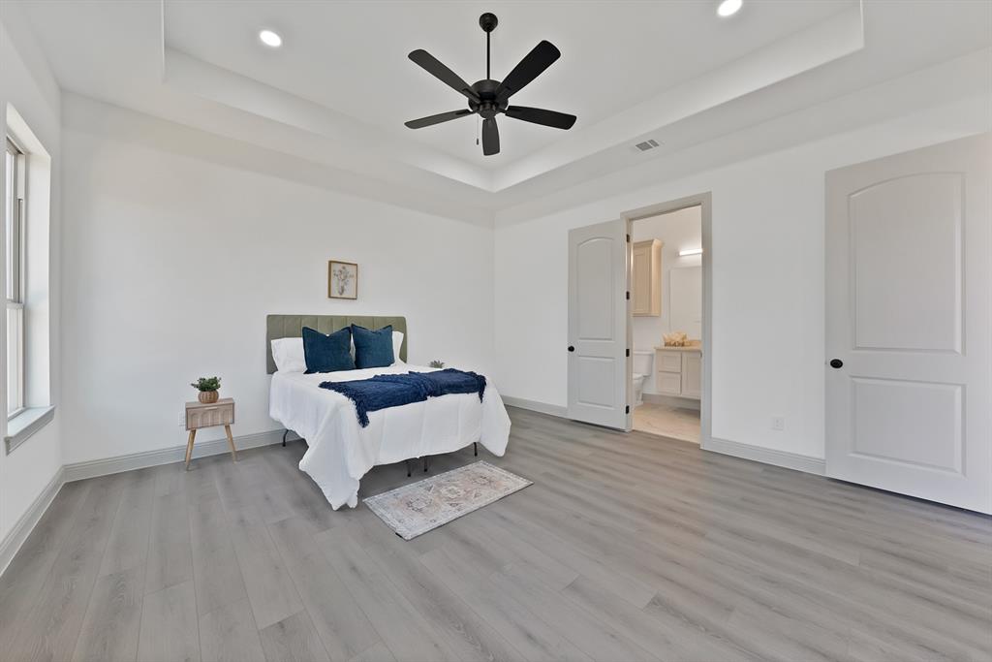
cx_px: 496
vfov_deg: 90.0
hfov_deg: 112.6
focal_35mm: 12
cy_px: 331
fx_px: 331
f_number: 9
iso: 6400
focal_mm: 12
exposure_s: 1/40
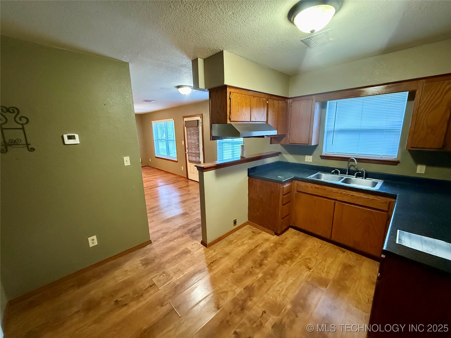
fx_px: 182
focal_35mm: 14
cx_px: 226
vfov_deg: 85.7
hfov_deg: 102.1
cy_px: 169
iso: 1250
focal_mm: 2.22
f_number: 2.2
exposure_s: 1/60
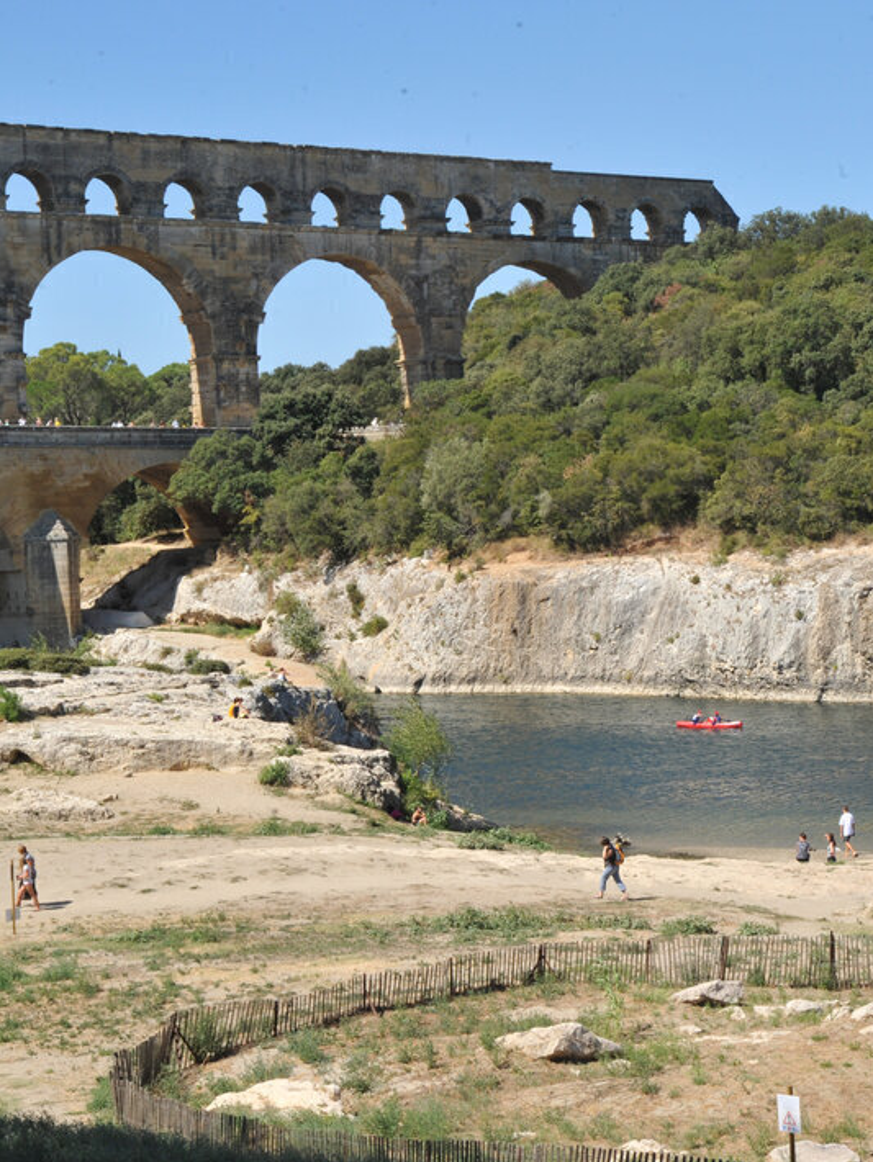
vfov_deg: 23.8
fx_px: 2756
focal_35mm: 82
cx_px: 572
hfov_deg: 18.0
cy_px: 574
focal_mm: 56
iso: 800
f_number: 25
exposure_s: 1/250
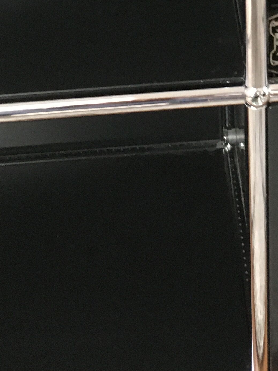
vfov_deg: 22.0
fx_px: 910
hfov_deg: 17.1
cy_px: -16
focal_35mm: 85
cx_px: 251
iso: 200
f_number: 2.2
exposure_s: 1/17
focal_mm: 4.15
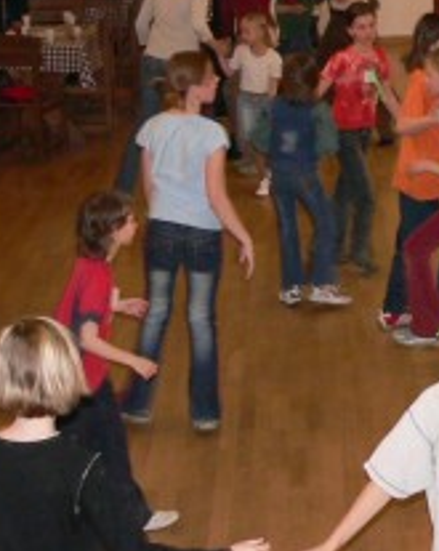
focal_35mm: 102
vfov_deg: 18.8
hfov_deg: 15.0
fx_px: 1660
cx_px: 330
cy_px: 261
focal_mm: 6
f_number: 2.8
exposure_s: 1/60
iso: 300
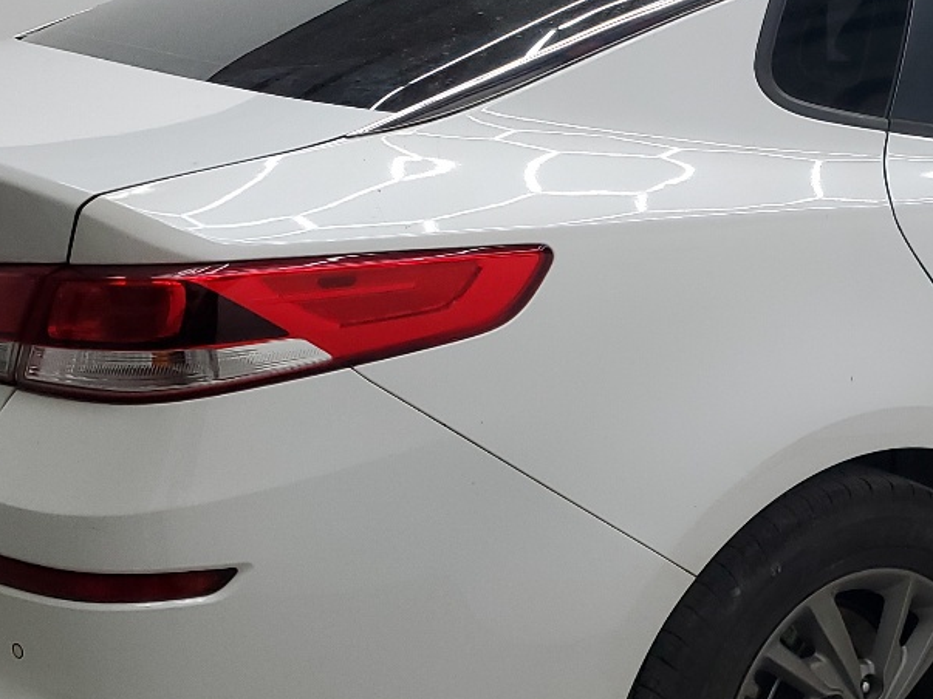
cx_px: 845
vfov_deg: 21.3
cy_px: 388
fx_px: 1859
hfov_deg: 27.2
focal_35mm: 69
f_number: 1.5
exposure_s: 1/120
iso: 66
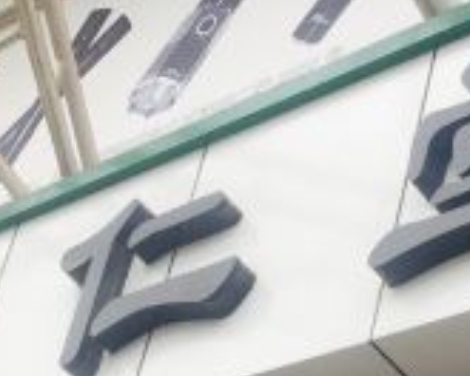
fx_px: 1669
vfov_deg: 12.0
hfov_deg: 16.0
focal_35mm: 120
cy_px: 628
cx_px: 322
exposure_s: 1/213
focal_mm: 4.15
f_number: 2.2
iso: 32
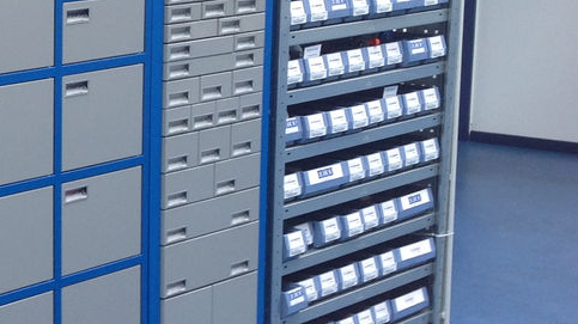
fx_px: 1547
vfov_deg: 12.0
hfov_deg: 19.7
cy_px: 169
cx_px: -142
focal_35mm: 101
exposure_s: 1/24
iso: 50
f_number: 2.4
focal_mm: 4.28
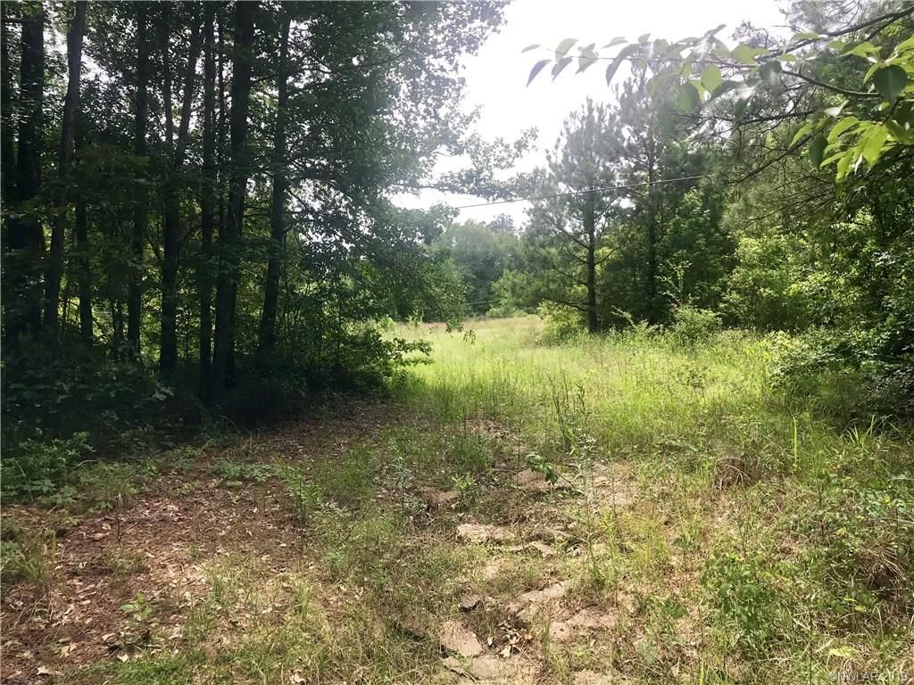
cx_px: 457
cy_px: 342
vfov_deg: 49.7
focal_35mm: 28
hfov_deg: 63.4
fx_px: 739
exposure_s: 1/660
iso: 20
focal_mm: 3.99
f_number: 1.8
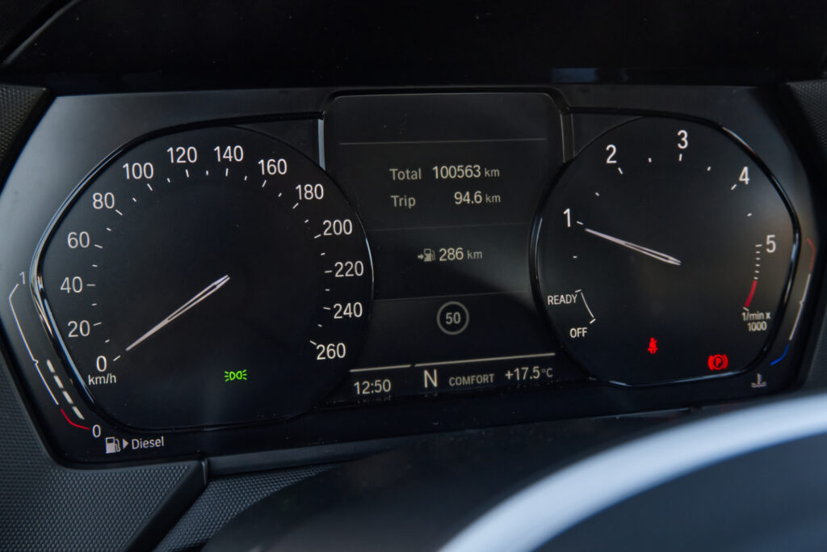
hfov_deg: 54.4
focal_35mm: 35
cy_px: 276
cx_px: 414
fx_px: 804
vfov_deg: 37.9
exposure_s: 1/160
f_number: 8
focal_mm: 23.5
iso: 2000
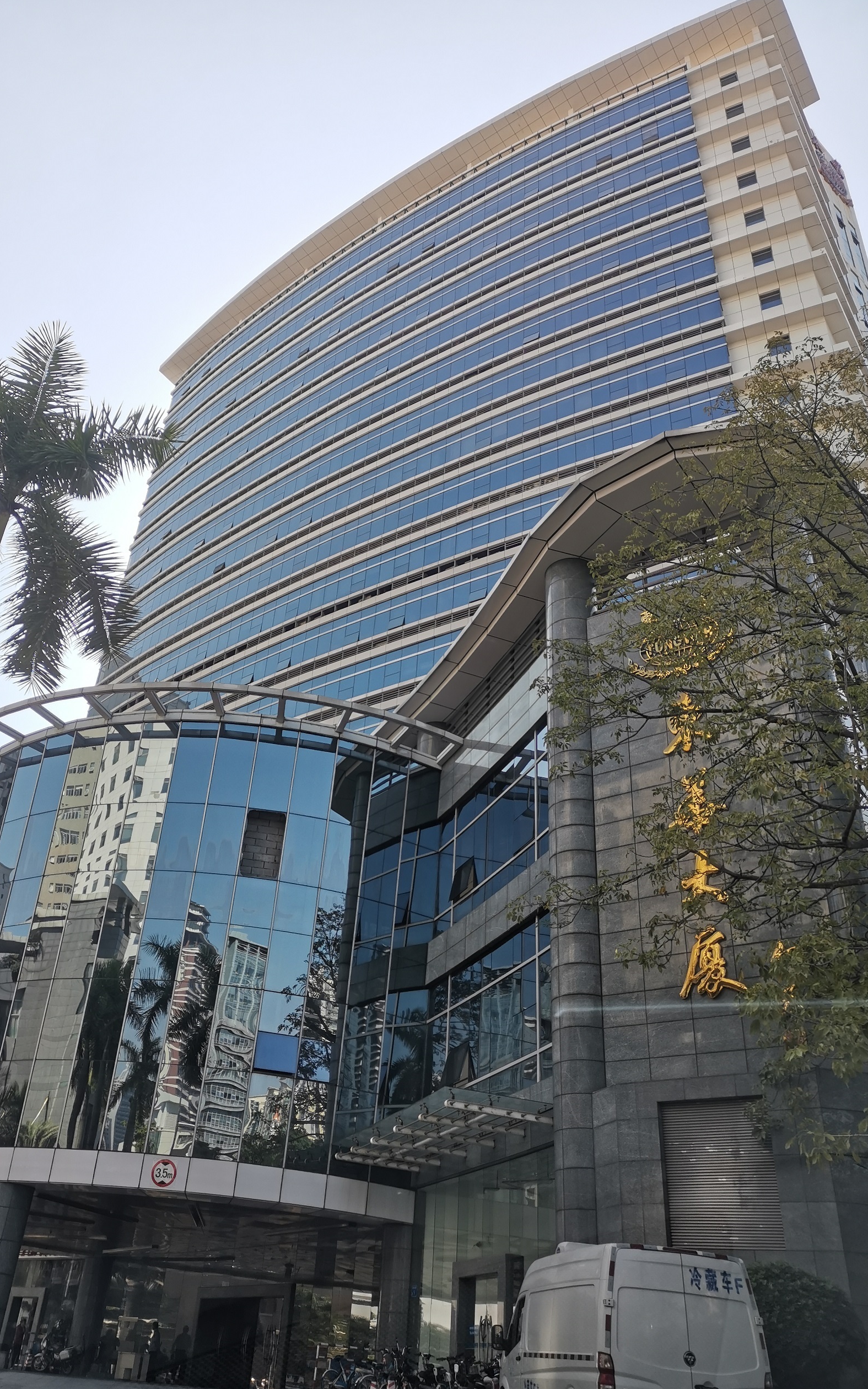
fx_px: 1060
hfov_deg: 44.4
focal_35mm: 28
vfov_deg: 66.5
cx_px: 376
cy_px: 694
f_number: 1.8
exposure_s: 1/630
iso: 50
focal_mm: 4.75
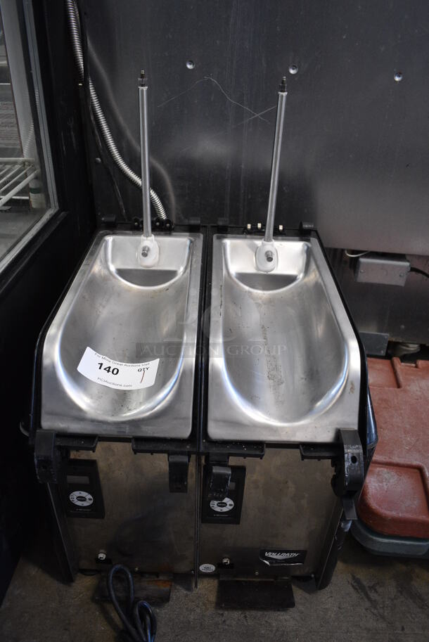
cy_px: 321
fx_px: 482
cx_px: 214
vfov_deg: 67.3
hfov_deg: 48.0
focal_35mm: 27
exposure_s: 1/125
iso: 2000
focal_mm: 18
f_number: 3.5
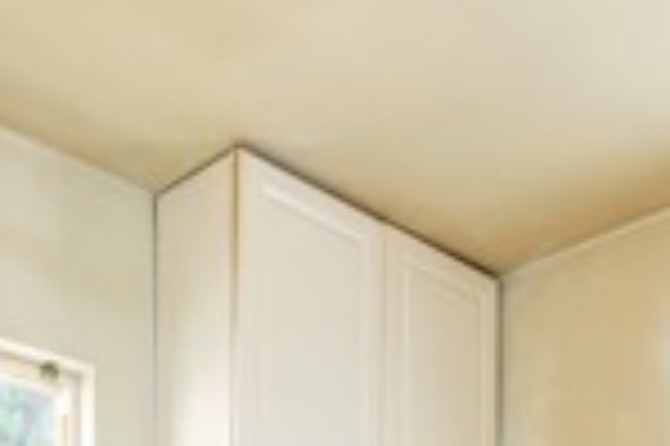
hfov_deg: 33.4
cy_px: 802
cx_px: 391
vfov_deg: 18.0
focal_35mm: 60
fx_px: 1115
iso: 450
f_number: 4
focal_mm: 14
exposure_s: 1/60
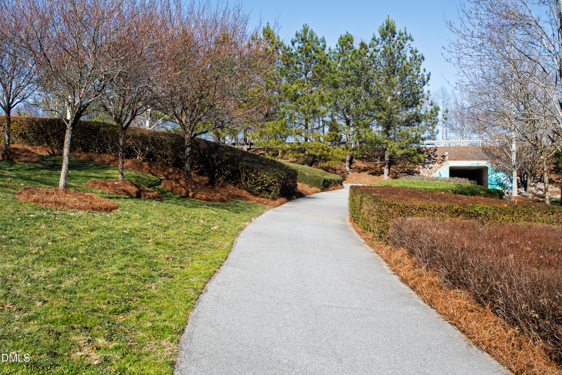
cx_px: 281
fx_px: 562
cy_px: 188
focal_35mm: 36
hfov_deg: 53.1
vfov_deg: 36.9
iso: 100
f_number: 8
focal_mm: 24
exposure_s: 1/160
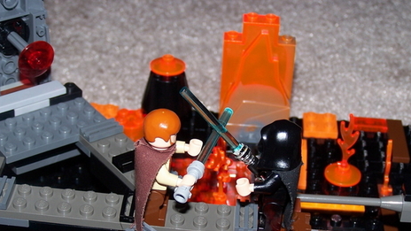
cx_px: 224
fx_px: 981
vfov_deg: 13.4
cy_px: 159
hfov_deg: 23.7
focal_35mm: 90
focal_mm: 12.4
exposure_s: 1/60
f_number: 3.2
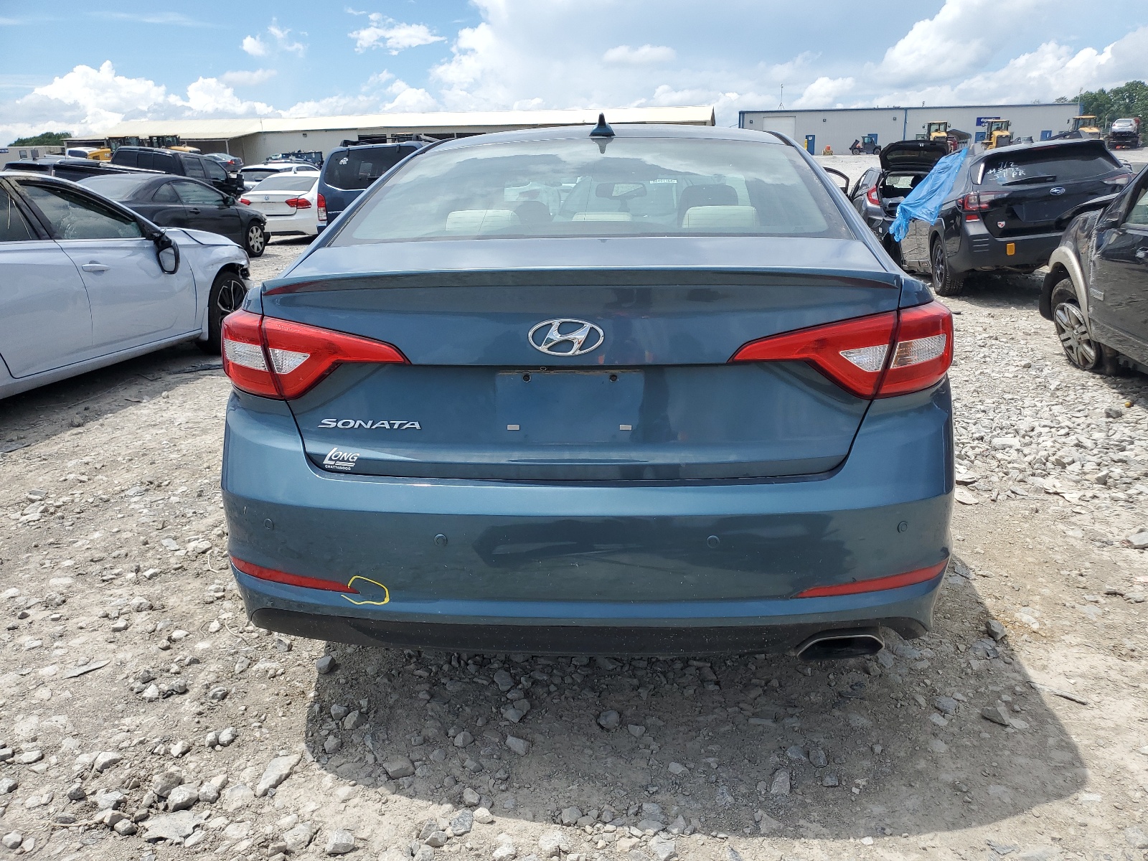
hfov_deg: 67.3
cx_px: 574
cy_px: 430
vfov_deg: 53.1
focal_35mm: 26
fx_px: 862
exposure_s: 1/3333
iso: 50
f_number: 1.5
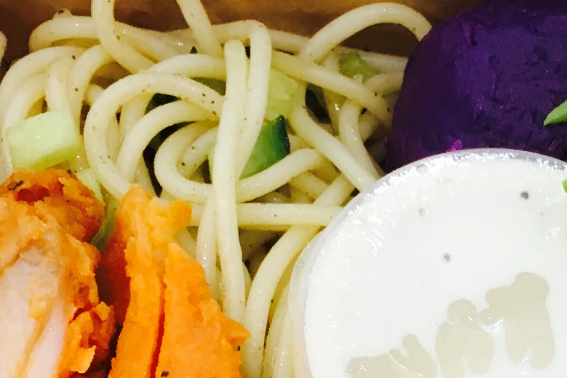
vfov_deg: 13.1
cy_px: 454
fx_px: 1607
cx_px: 540
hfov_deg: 19.5
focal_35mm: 102
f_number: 2.2
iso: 80
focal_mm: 4.15
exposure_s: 1/33
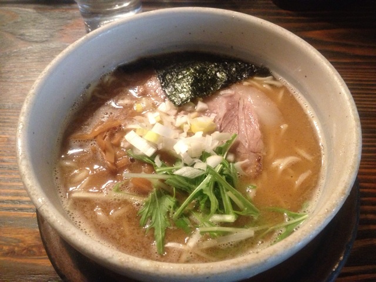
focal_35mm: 35
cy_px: 141
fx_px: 380
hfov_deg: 52.6
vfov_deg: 40.7
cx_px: 188
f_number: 2.4
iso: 400
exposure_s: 1/17
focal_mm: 4.28
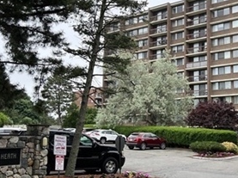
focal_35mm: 48
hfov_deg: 39.2
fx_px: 330
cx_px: 161
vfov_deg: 30.2
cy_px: 87
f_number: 1.5
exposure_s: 1/402
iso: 50
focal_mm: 5.7
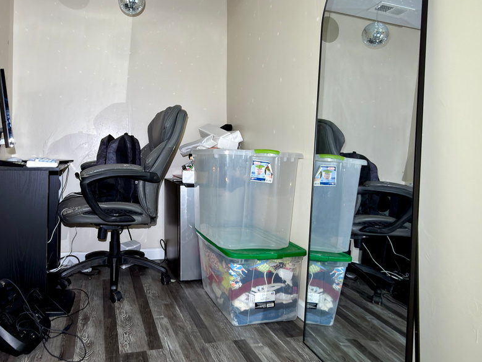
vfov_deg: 54.5
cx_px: 168
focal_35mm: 25
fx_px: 348
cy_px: 144
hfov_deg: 67.8
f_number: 2.2
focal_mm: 2.22
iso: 50
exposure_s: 1/40
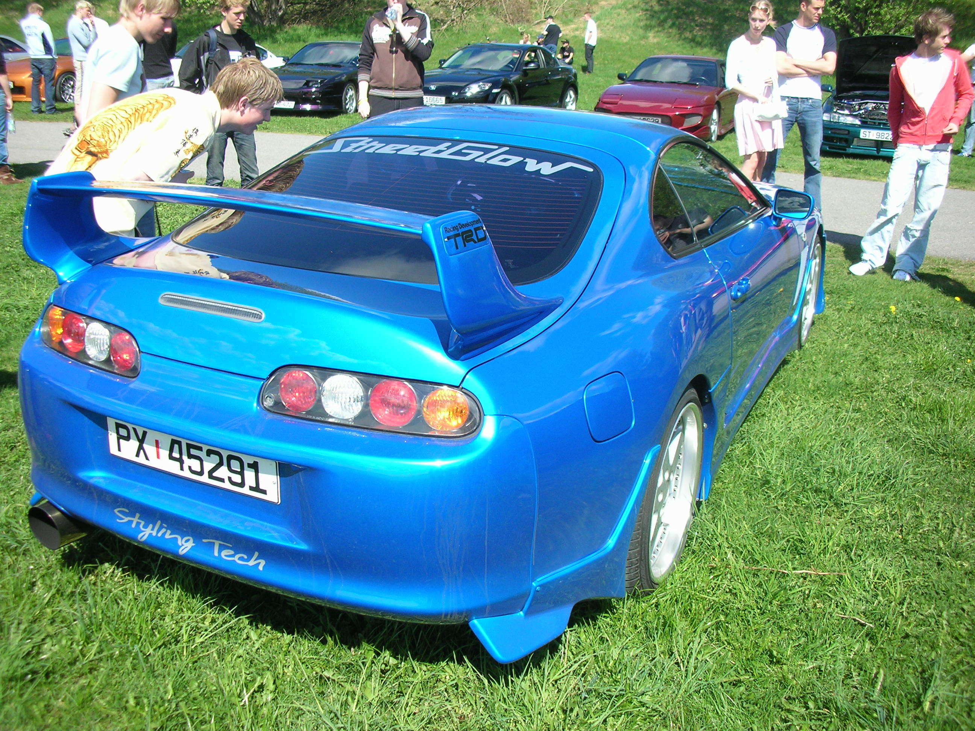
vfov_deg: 40.7
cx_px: 488
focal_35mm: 35
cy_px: 366
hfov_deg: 52.6
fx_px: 986
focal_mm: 5.8
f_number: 8.5
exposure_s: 1/44.4
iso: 50
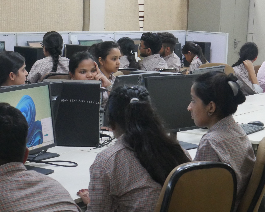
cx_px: 165
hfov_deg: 18.1
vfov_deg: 14.5
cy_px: 118
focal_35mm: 106
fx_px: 831
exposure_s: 1/60
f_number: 6.3
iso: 3200
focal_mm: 30
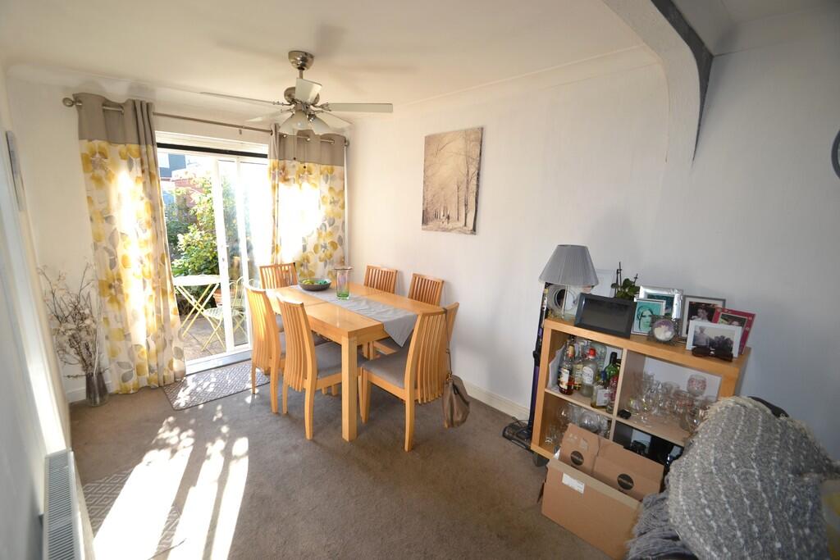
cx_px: 420
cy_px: 280
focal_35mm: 15
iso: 250
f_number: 4
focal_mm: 10
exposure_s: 1/125
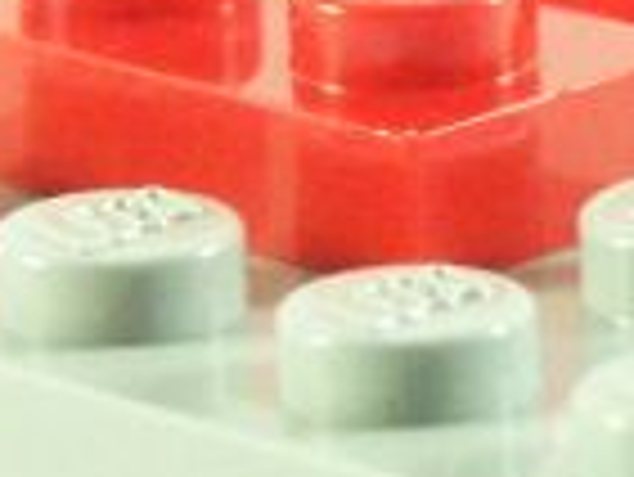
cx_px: 670
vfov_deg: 2.0
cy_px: 220
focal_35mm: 763
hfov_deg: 2.6
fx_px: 13986
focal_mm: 17.5
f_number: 3.6
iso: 400
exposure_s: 1/60
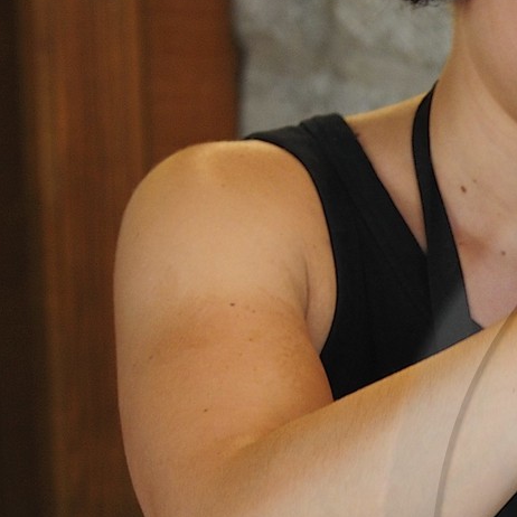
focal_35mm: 168
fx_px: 2839
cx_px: 894
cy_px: 578
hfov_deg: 9.9
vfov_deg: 10.3
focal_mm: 38
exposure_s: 1/80
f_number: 4.5
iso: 800
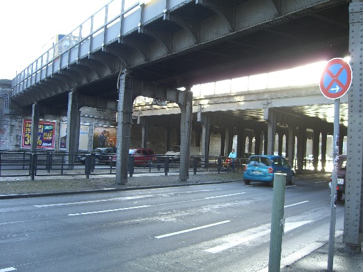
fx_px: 398
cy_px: 136
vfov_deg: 37.7
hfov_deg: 49.0
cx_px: 182
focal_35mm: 38
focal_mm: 7.9
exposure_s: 1/60
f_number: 2.8
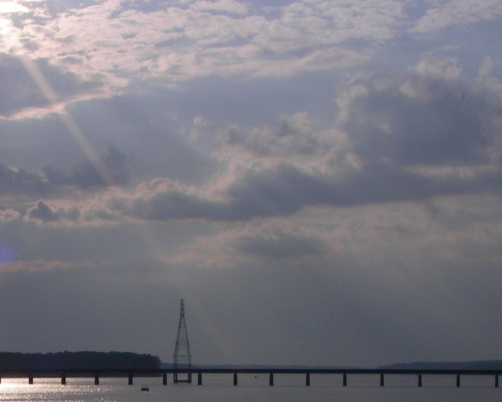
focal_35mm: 84
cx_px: 92
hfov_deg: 22.4
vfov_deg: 17.8
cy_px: 418
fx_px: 1248
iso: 50
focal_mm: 6.3
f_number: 13.6
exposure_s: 1/569
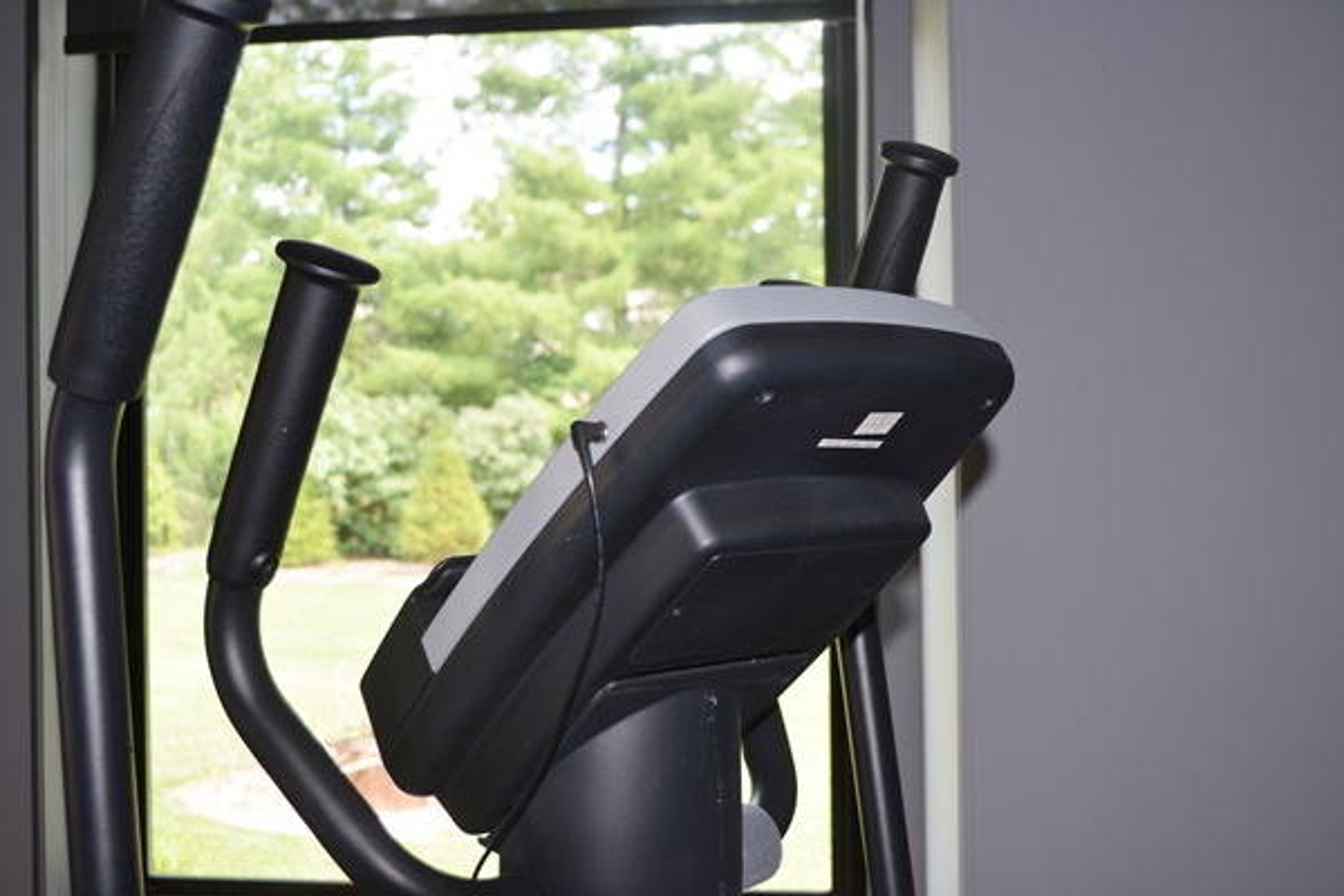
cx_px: 672
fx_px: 1344
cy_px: 448
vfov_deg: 36.9
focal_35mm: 36
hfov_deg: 53.1
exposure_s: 1/125
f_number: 4
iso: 250
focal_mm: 24
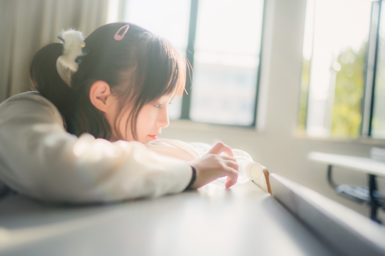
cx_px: 192
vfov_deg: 37.9
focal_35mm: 35
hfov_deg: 54.4
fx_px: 374
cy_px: 128
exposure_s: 1/500
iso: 100
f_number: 1.4
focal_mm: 35
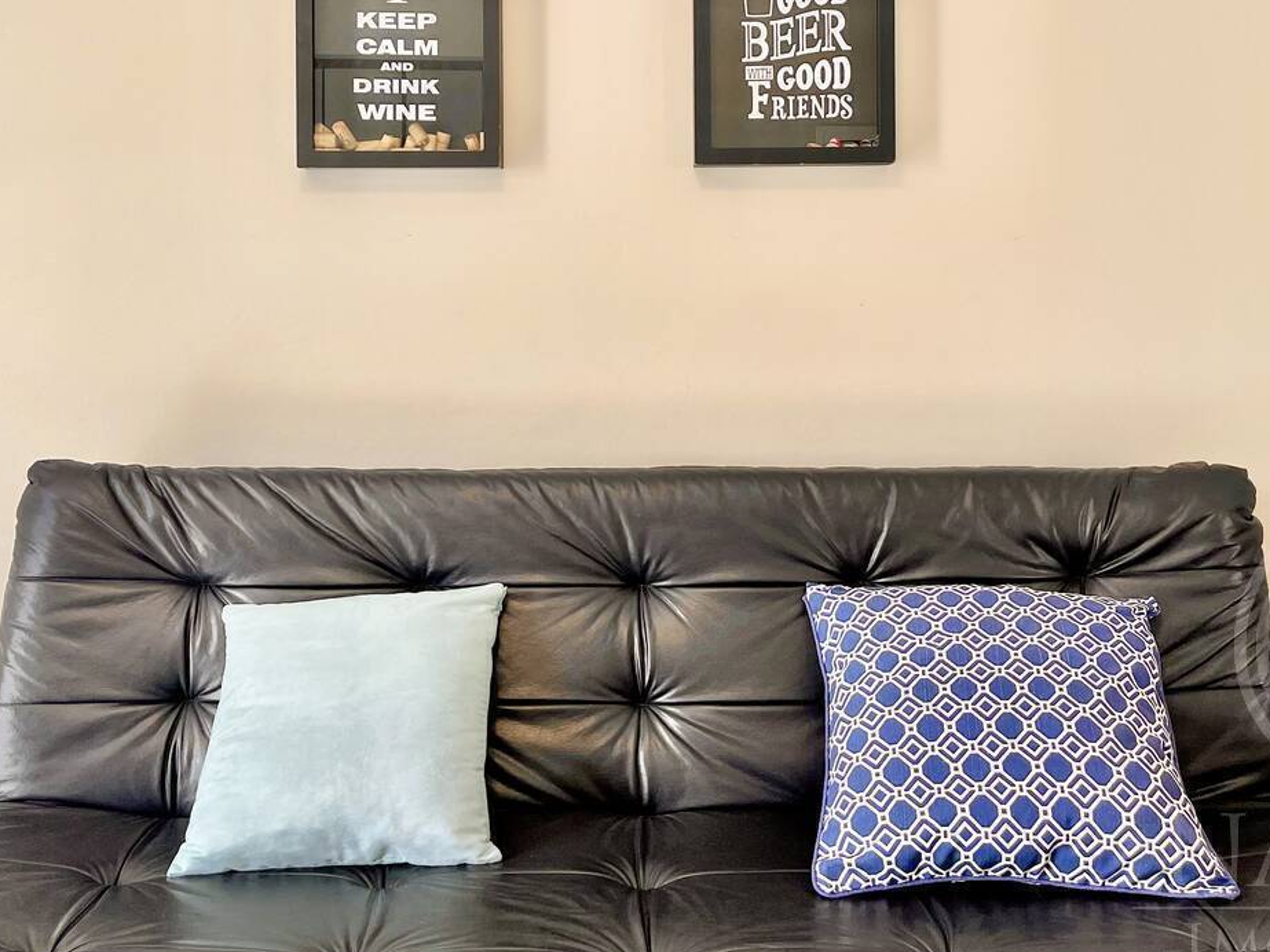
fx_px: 1431
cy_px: 237
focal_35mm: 39
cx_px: 651
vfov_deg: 36.0
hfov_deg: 47.9
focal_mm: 5.1
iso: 80
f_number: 1.6
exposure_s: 1/60
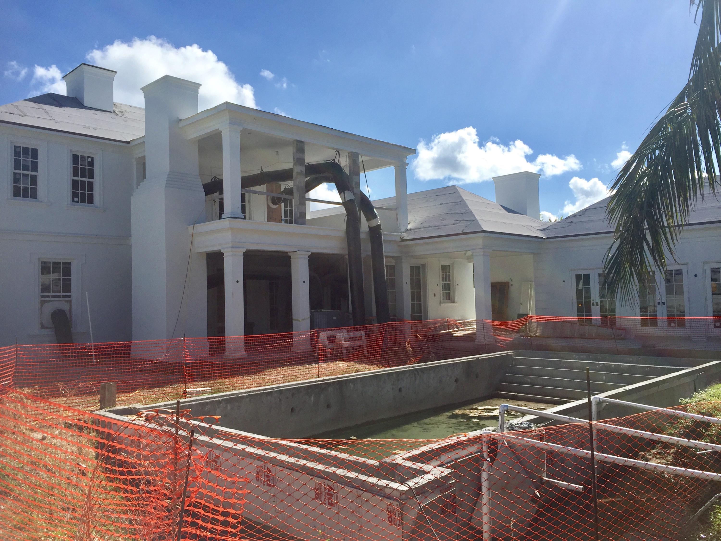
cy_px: 270
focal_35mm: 29
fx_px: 604
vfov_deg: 48.2
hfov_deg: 61.7
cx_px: 360
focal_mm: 4.15
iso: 32
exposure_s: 1/3300
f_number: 2.2
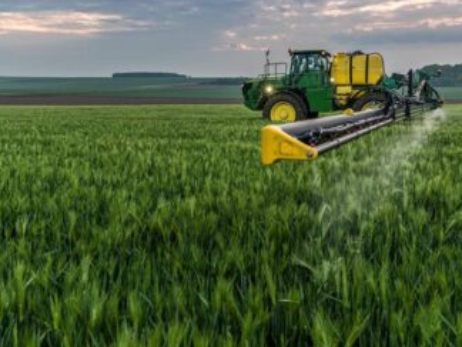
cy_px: 102
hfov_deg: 53.8
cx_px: 264
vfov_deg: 41.0
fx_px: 454
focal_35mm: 34
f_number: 5.6
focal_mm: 28
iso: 400
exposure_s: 1/160
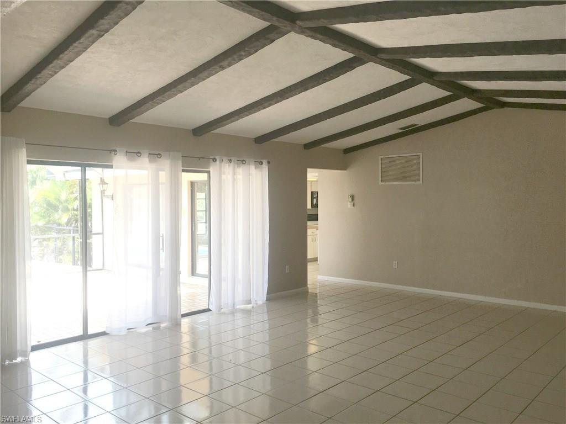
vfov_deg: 48.2
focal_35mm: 29
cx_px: 283
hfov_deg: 61.7
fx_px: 474
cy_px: 212
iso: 32
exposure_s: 1/120
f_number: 2.2
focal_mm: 4.15
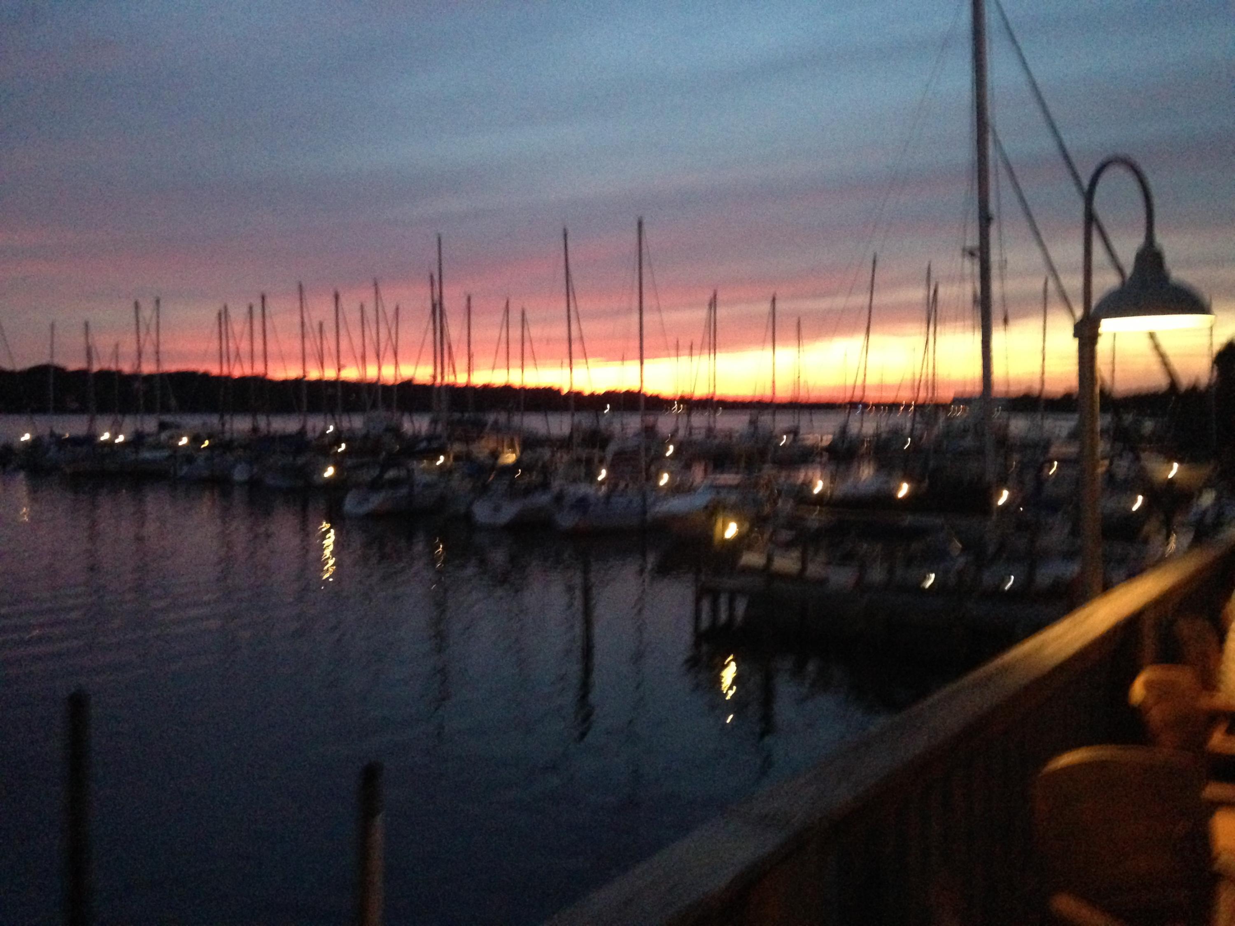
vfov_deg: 42.9
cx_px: 618
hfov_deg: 55.4
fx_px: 1177
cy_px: 463
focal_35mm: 33
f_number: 2.4
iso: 800
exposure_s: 1/15
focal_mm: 4.12
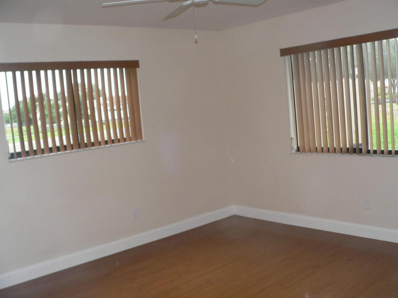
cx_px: 203
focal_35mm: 37
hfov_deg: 50.1
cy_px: 147
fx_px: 425
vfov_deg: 38.7
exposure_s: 1/60
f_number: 3.3
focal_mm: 6
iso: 100
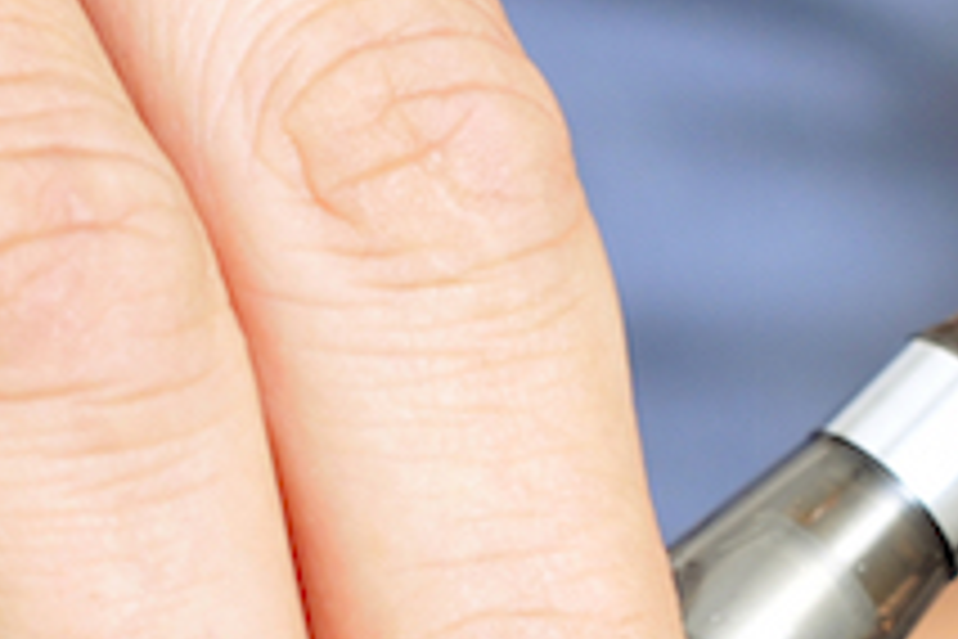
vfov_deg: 5.5
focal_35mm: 246
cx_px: 211
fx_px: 6555
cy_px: 958
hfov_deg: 8.3
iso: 200
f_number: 4.5
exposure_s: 1/100
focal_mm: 35
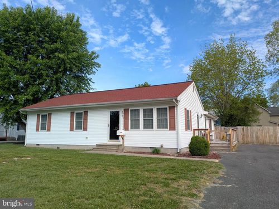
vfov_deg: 54.9
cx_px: 140
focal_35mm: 25
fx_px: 201
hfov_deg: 69.4
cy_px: 104
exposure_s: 1/1776
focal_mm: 5.43
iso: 52
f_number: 1.89
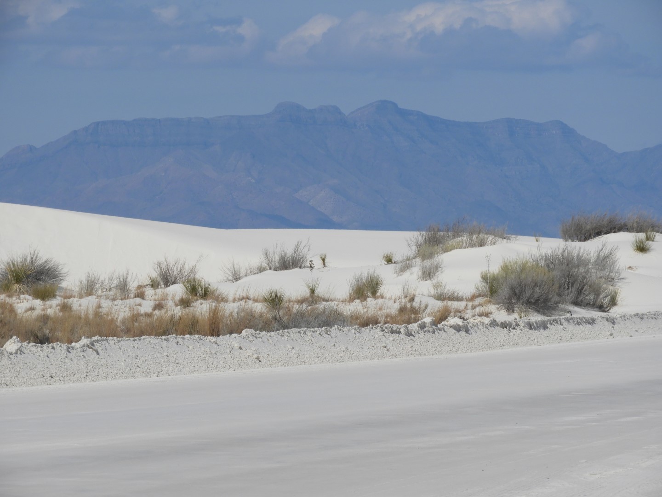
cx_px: 331
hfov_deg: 6.6
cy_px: 248
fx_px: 5737
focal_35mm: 300
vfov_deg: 5.0
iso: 100
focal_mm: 53.7
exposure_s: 1/1600
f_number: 6.1
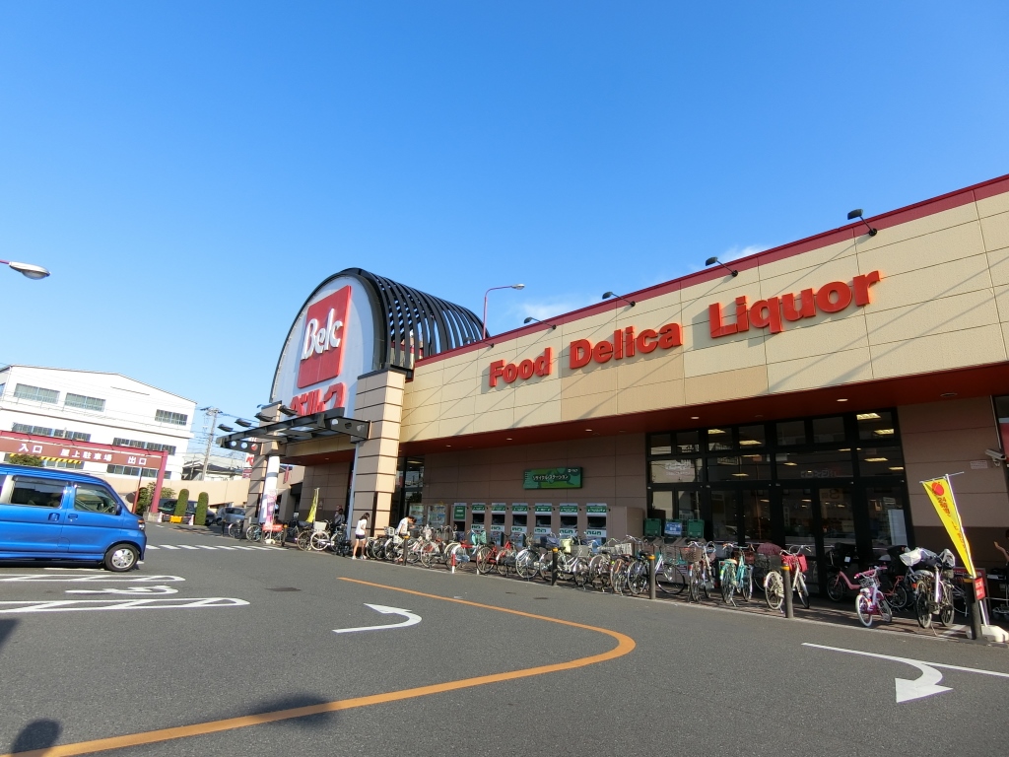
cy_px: 378
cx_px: 504
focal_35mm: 19
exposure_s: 1/1000
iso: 80
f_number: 2.7
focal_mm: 4.06
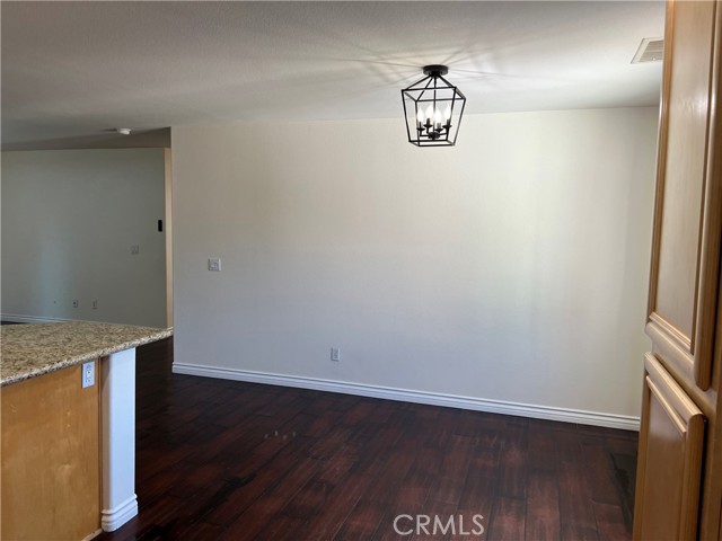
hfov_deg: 67.3
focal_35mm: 26
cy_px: 270
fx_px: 542
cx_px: 361
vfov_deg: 53.1
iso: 50
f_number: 1.5
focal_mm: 5.7
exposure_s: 1/120
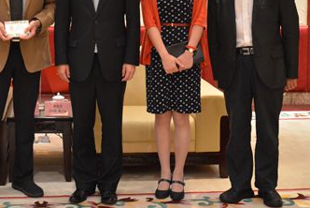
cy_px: 32
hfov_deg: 30.1
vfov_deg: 20.6
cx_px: 54
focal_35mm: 65
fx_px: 560
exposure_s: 1/50
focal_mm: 24
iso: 1600
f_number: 3.8
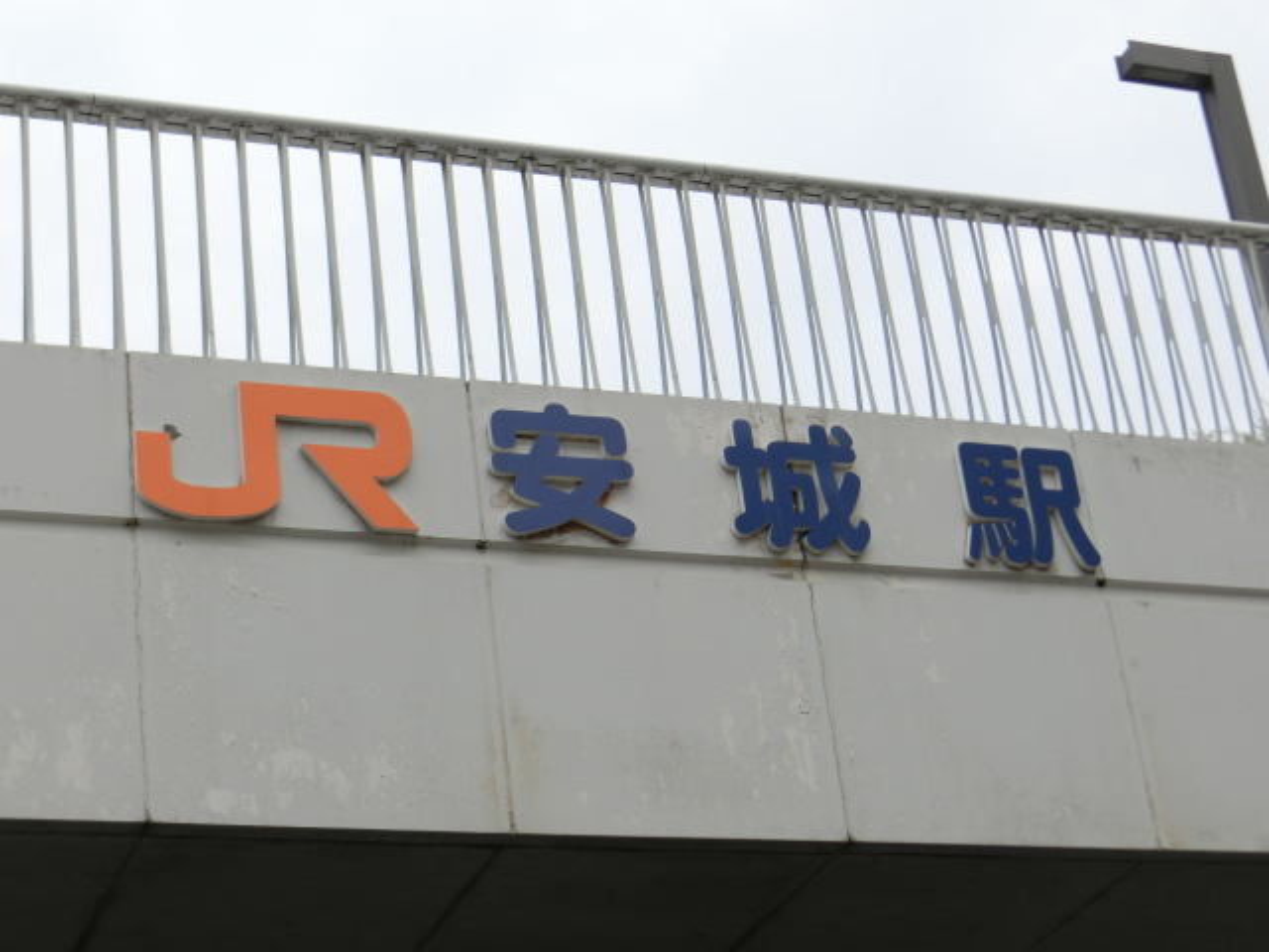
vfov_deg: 18.4
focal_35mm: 80
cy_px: 476
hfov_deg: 24.4
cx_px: 634
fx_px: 2933
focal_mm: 14.3
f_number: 5.4
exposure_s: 1/160
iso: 80
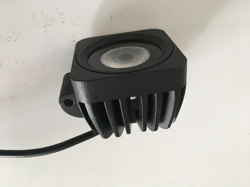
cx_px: 125
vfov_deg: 48.2
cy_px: 94
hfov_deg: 61.7
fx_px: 209
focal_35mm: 29
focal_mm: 4.15
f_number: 2.2
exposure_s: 1/33
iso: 160
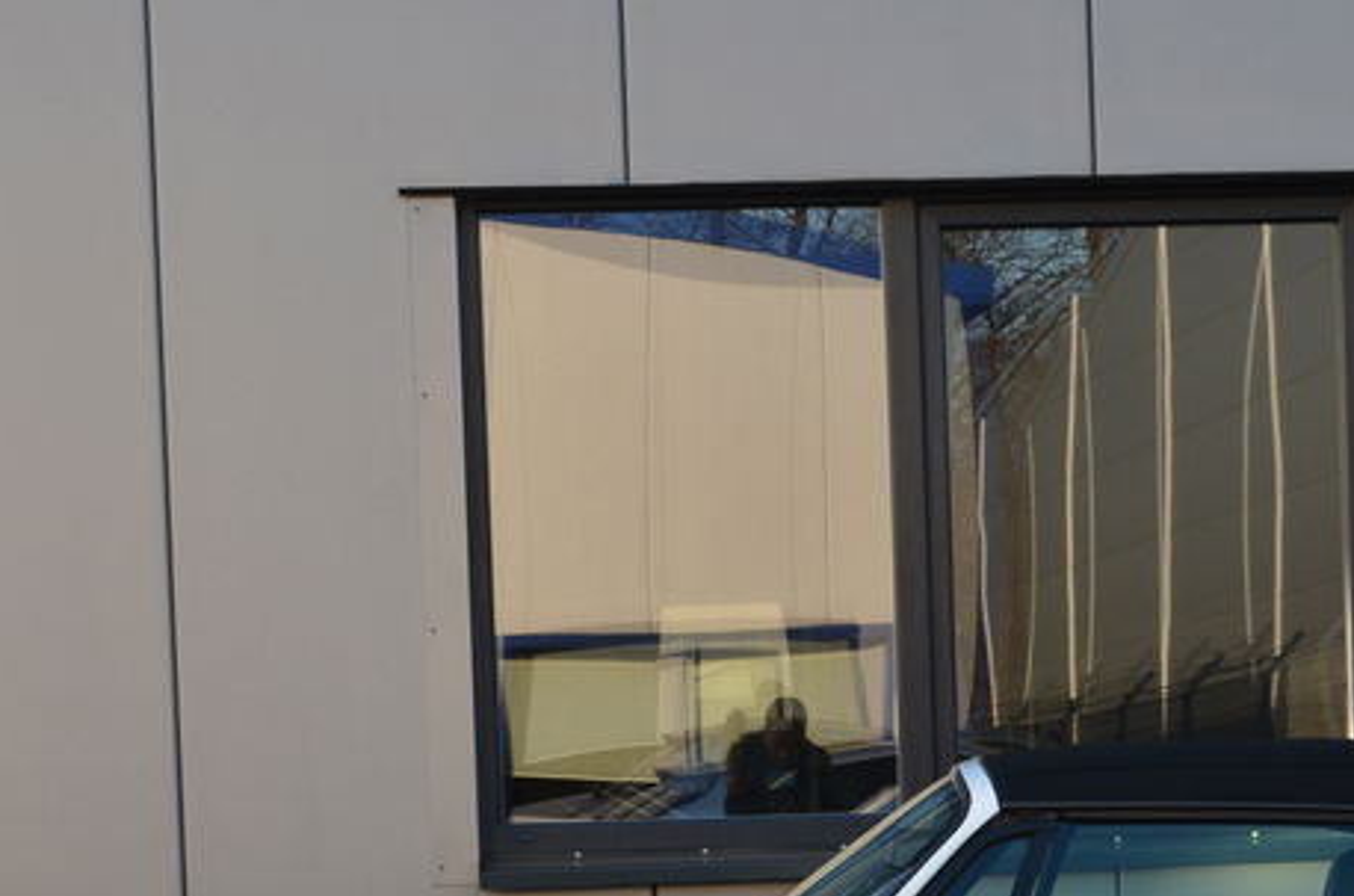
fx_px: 4277
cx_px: 1082
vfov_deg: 11.8
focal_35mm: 114
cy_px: 999
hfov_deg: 17.8
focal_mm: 34
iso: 400
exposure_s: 1/125
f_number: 9
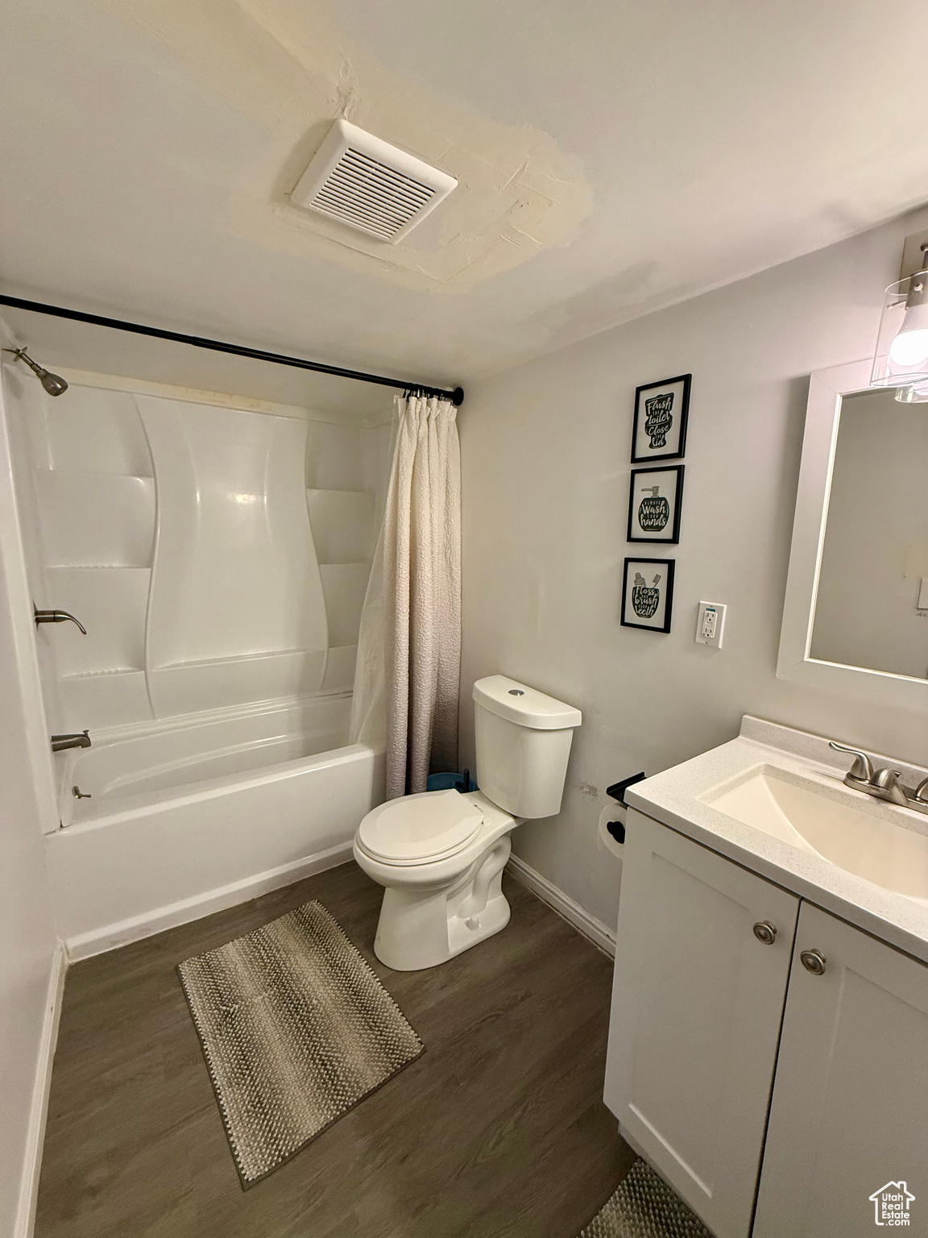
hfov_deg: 85.7
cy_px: 619
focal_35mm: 14
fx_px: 500
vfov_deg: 102.1
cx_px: 464
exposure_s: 1/120
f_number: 2.2
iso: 320
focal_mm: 2.22
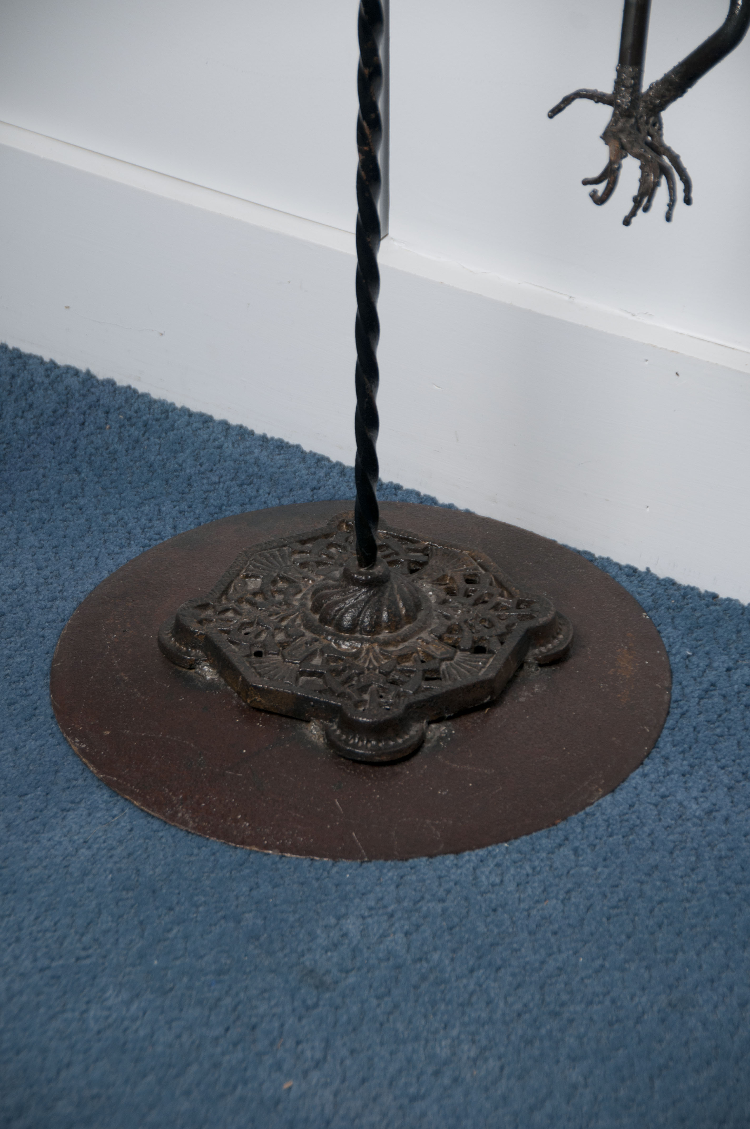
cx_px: 375
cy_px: 564
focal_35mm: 158
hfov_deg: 8.7
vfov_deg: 13.1
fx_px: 4934
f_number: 7.1
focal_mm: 105
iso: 200
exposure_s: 1/250
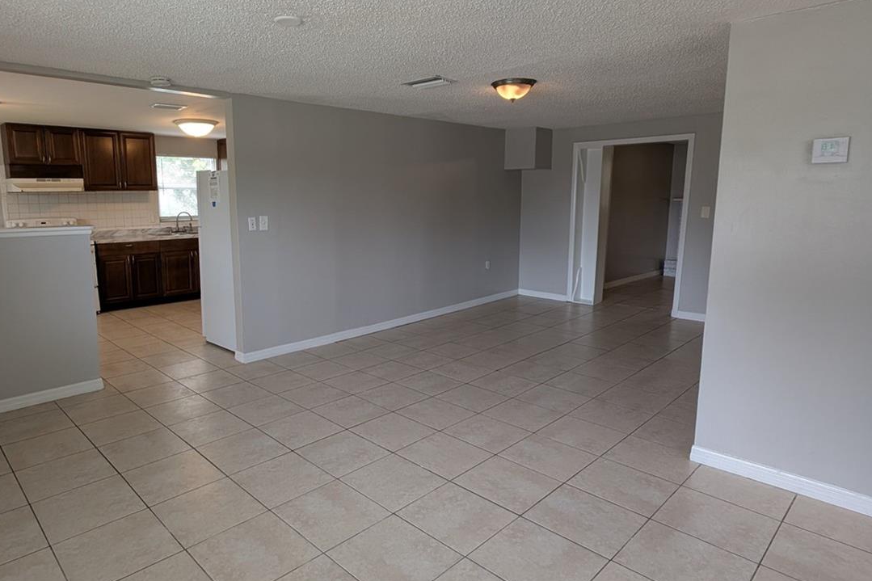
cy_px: 274
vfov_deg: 61.9
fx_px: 484
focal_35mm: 20
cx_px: 366
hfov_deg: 83.3
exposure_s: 1/120
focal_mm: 1.95
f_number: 2.2
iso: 117
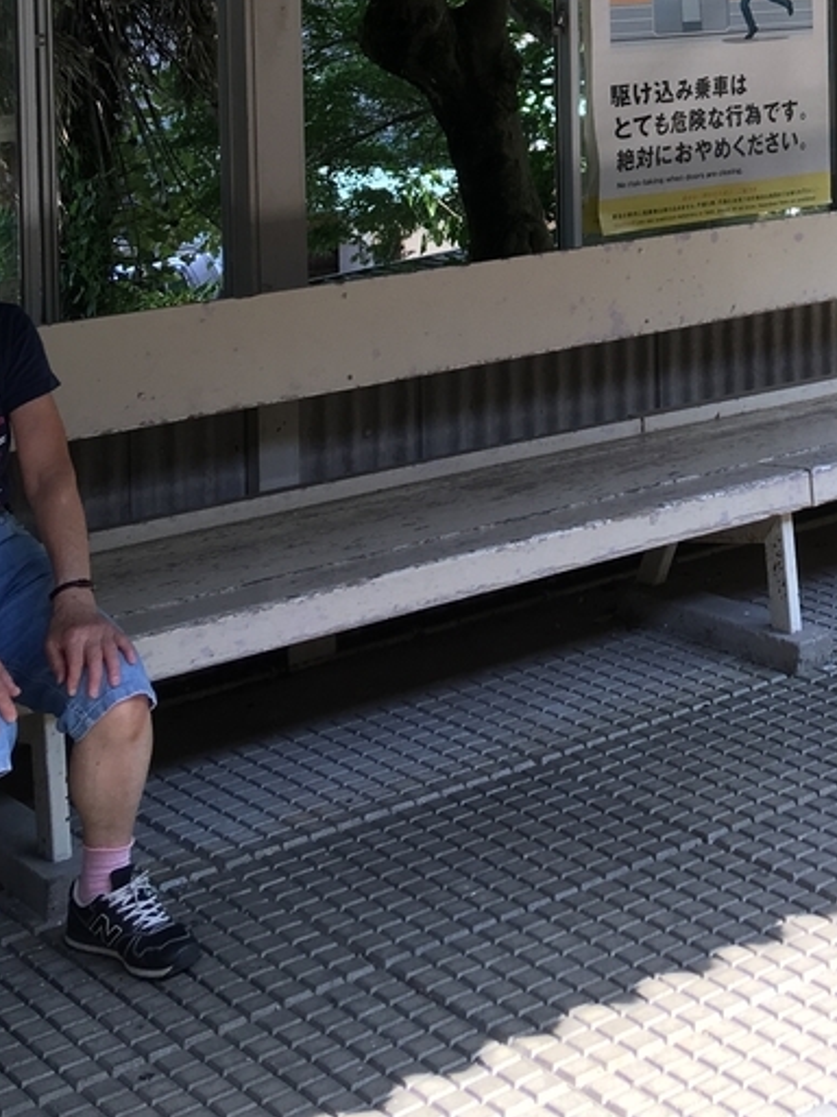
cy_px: -7
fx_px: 2192
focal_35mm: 68
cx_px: 883
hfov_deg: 20.7
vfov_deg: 26.9
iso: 25
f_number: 2.2
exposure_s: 1/128
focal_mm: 4.15
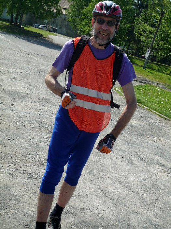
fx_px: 422
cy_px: 114
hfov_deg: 22.9
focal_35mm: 64
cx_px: 86
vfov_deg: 30.3
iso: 100
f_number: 4.9
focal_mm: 11.3
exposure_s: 1/500
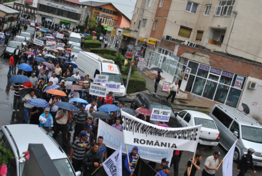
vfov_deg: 37.0
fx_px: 262
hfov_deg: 53.0
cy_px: 88
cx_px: 131
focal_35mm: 36
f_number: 5.6
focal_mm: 24
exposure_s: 1/100
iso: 200
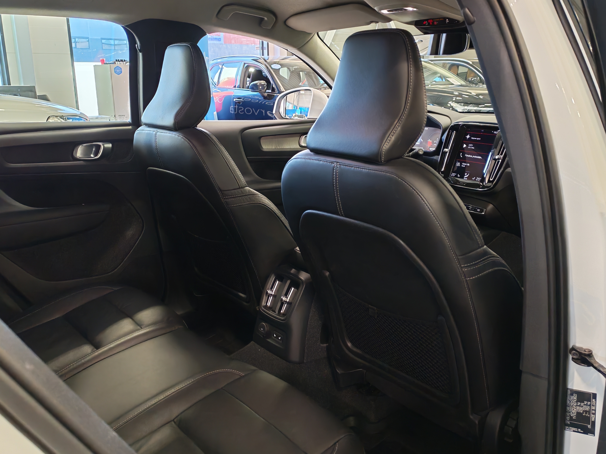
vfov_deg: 42.9
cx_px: 303
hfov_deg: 55.4
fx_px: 578
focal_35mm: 33
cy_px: 227
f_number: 1.9
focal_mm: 6.12
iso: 800
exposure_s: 1/100
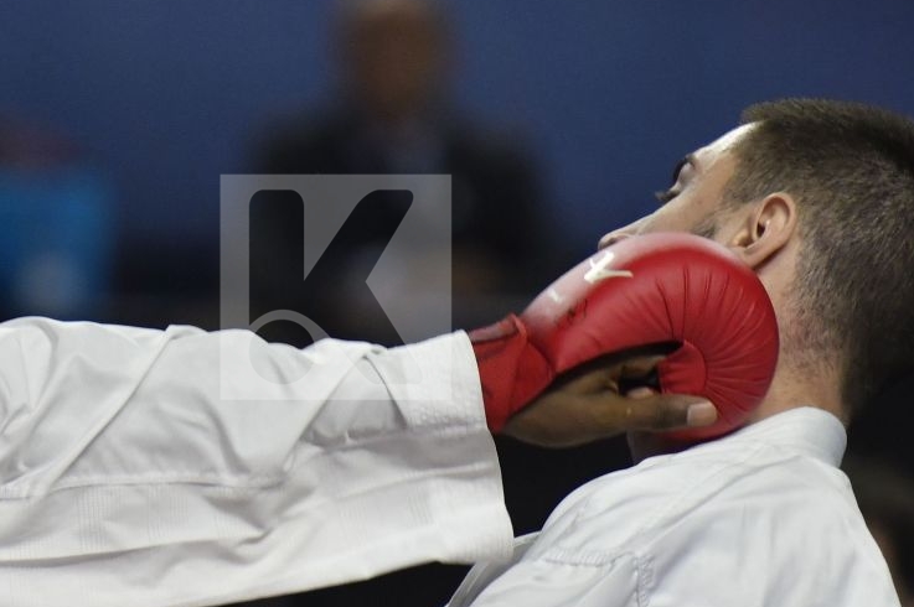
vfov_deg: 1.3
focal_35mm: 1026
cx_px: -84
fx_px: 26025
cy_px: 287
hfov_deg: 2.0
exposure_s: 1/800
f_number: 4
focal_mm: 280
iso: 1250
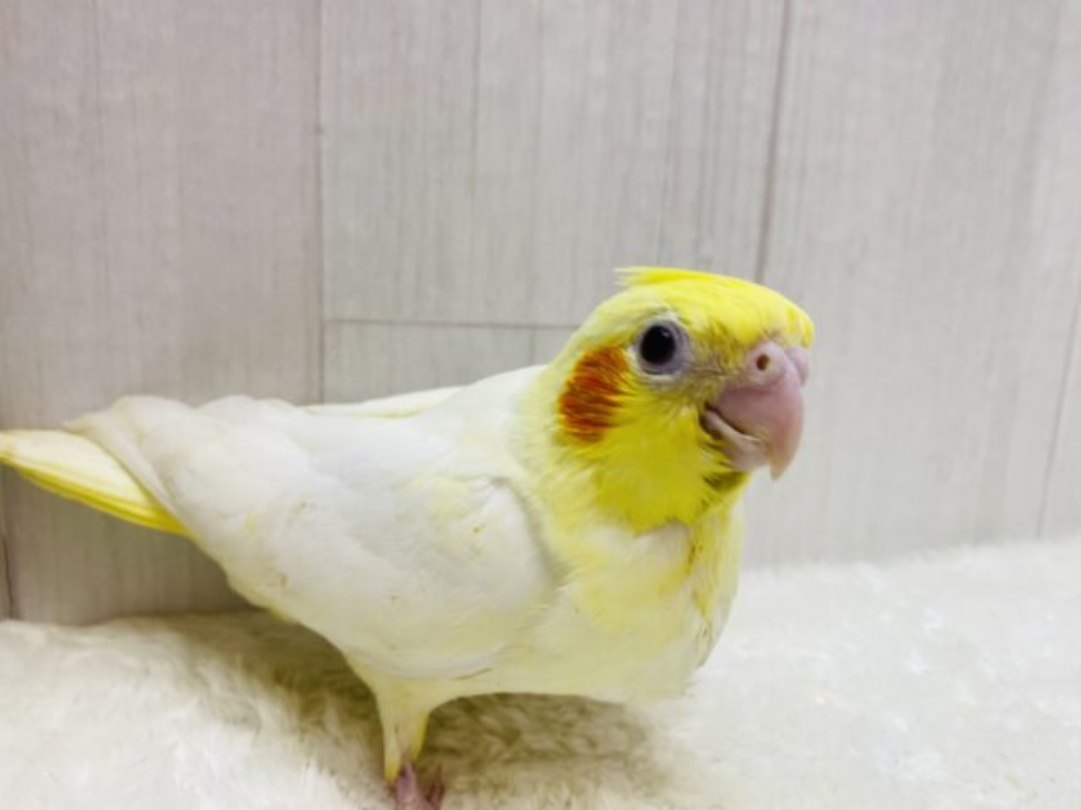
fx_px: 781
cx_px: 540
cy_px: 405
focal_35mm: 25
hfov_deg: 69.4
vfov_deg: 54.9
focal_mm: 4.25
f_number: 1.8
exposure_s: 1/100
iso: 50
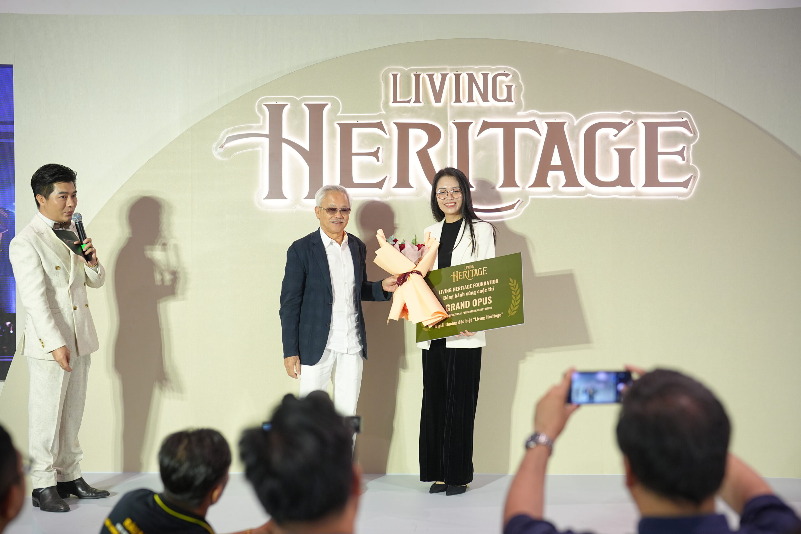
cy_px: 267
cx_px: 400
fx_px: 1112
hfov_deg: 39.6
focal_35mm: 50
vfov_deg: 27.0
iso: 1000
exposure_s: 1/200
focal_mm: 50
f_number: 2
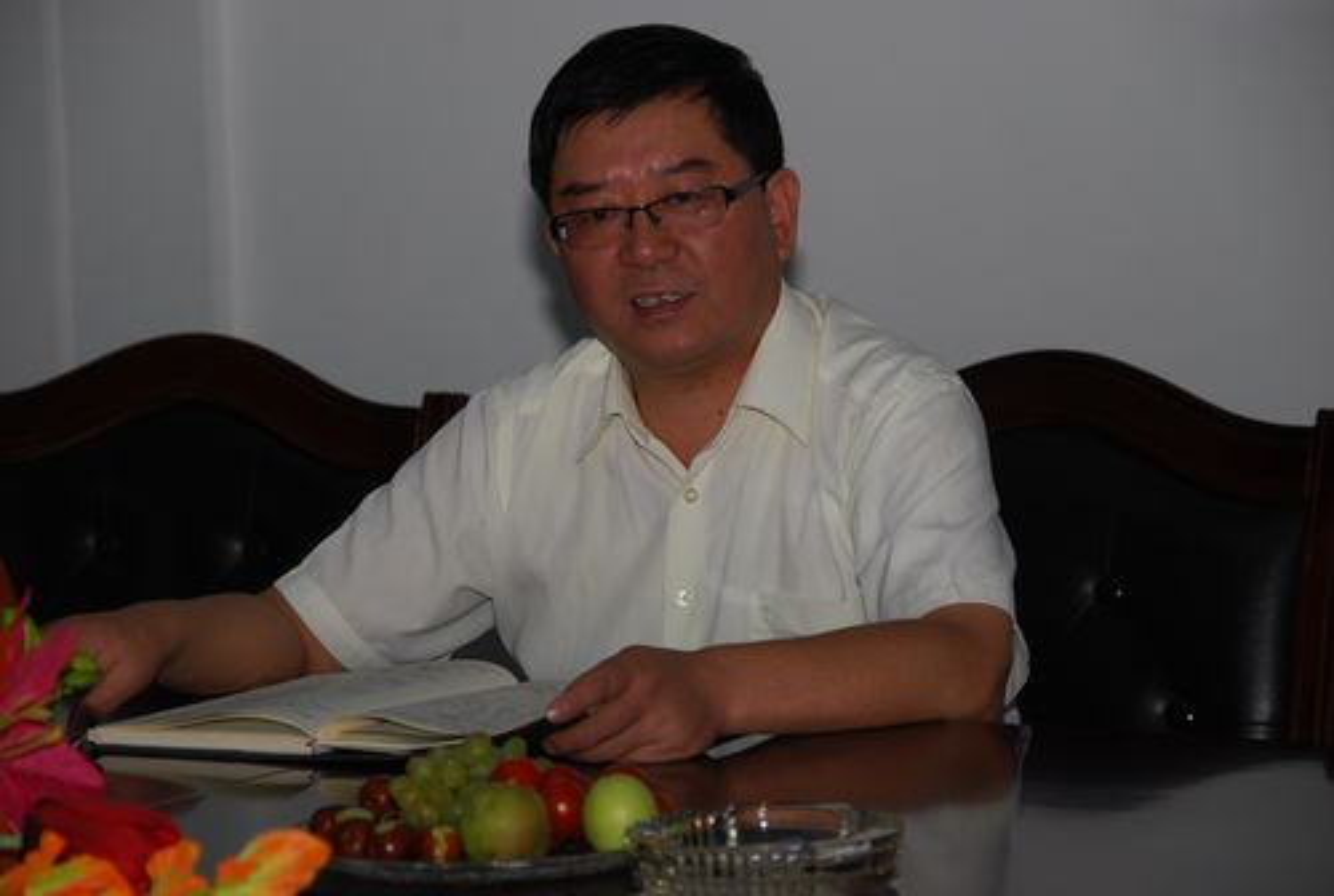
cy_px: 448
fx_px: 5460
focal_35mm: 147
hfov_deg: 13.9
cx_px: 667
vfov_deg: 9.4
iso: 100
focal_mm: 98
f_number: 5.6
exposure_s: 1/60
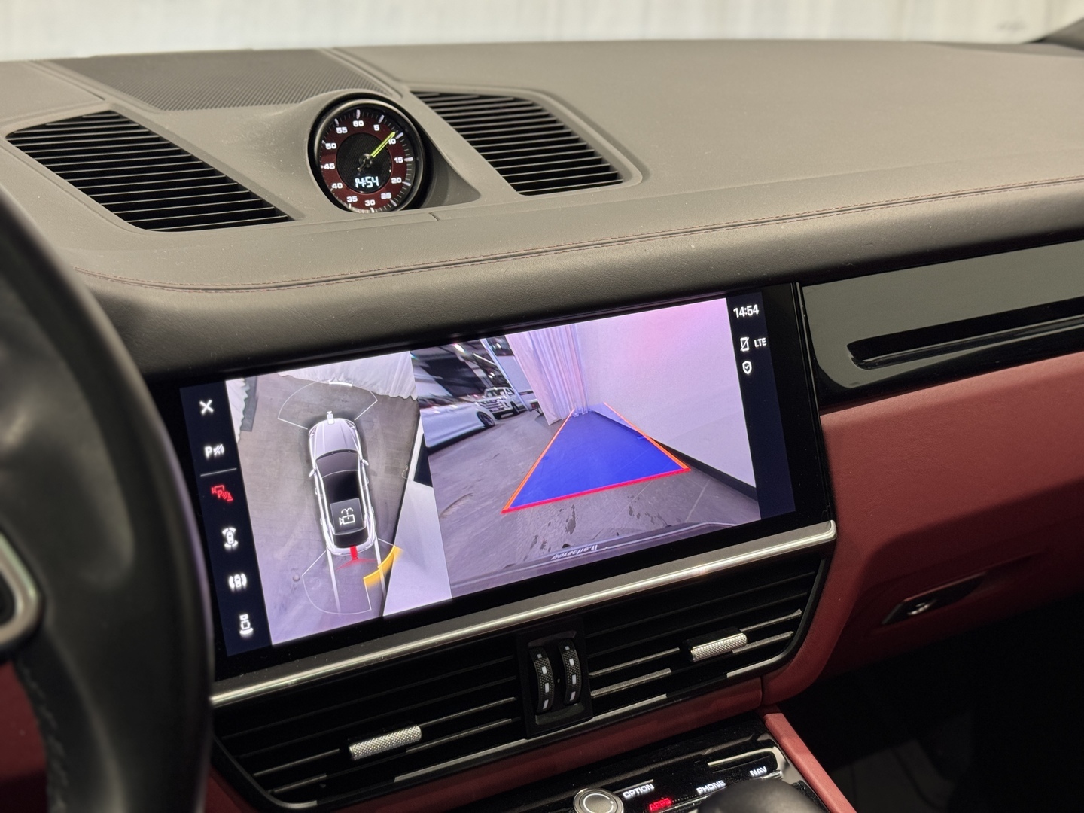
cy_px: 406
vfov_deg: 30.3
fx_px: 1503
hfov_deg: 39.7
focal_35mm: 48
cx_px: 542
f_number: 1.78
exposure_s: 1/50
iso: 100
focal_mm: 6.76
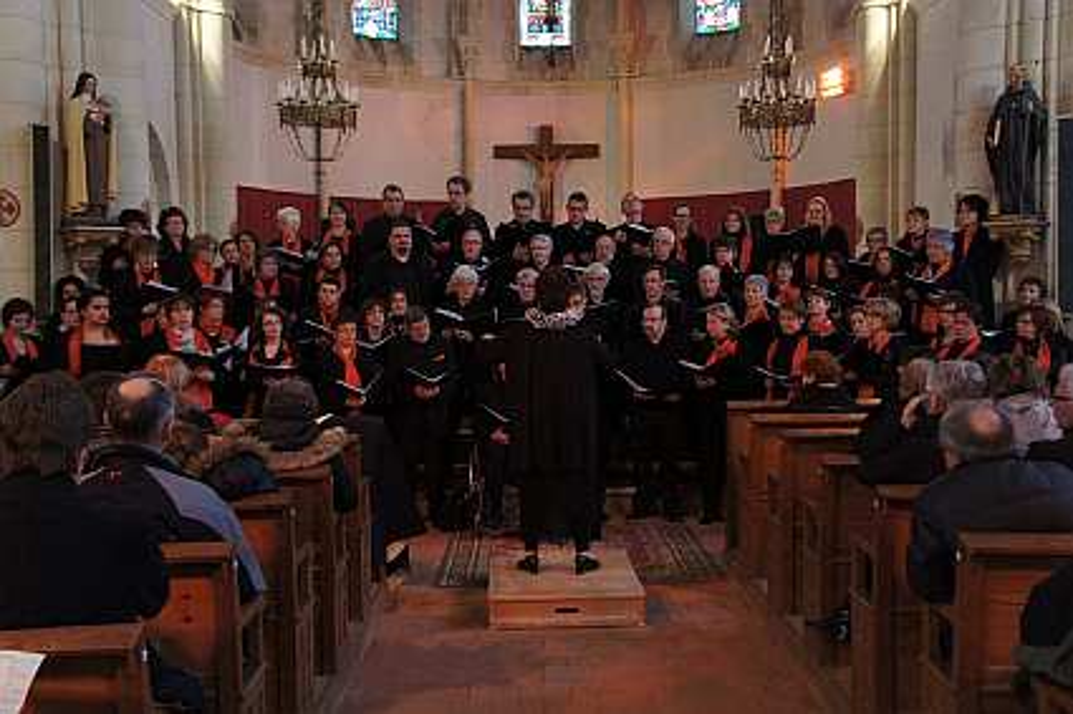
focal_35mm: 38
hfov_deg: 51.3
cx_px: 536
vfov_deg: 35.5
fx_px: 1117
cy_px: 357
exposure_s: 1/30
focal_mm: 25
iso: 1600
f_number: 4
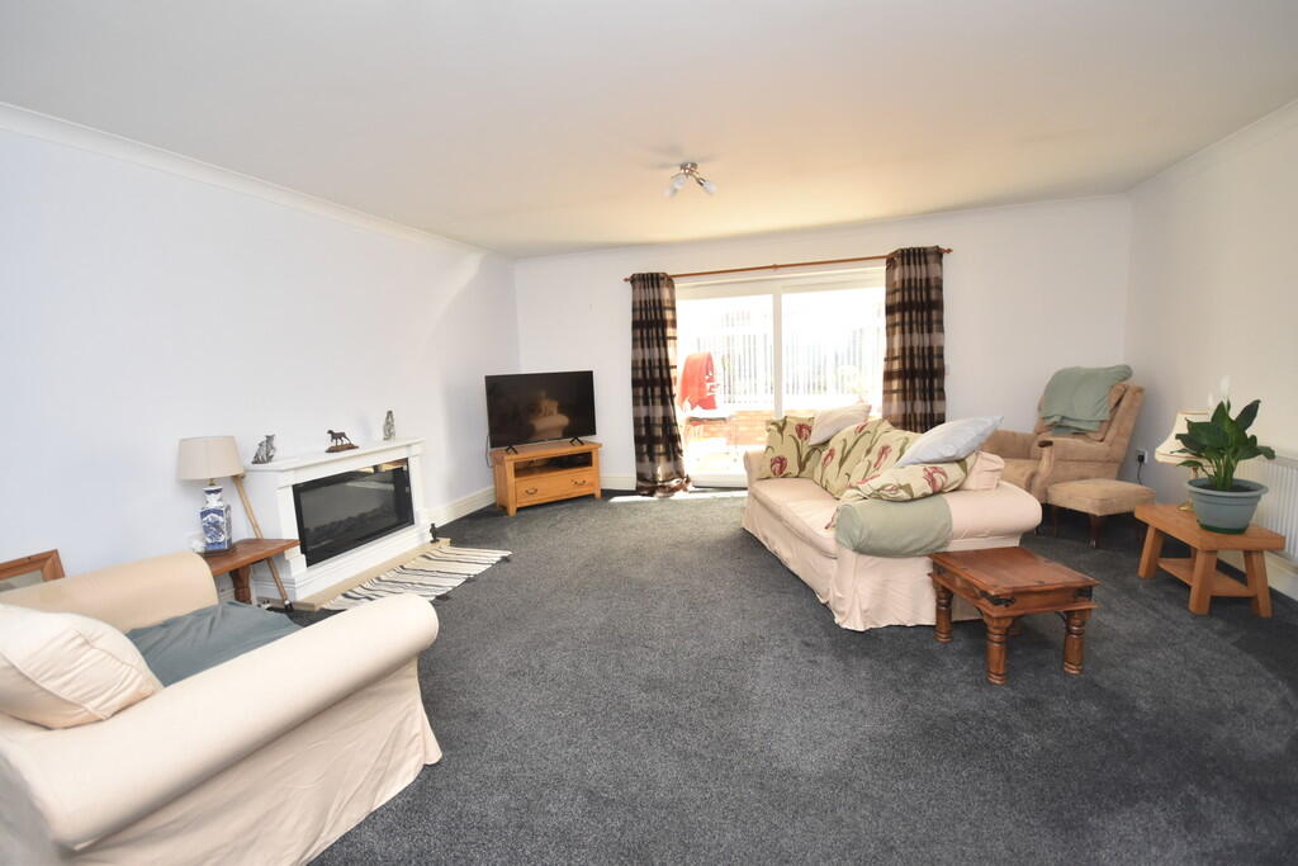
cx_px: 649
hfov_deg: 100.4
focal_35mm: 15
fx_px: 541
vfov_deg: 77.3
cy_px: 433
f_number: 4
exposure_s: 1/125
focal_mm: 10
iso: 800
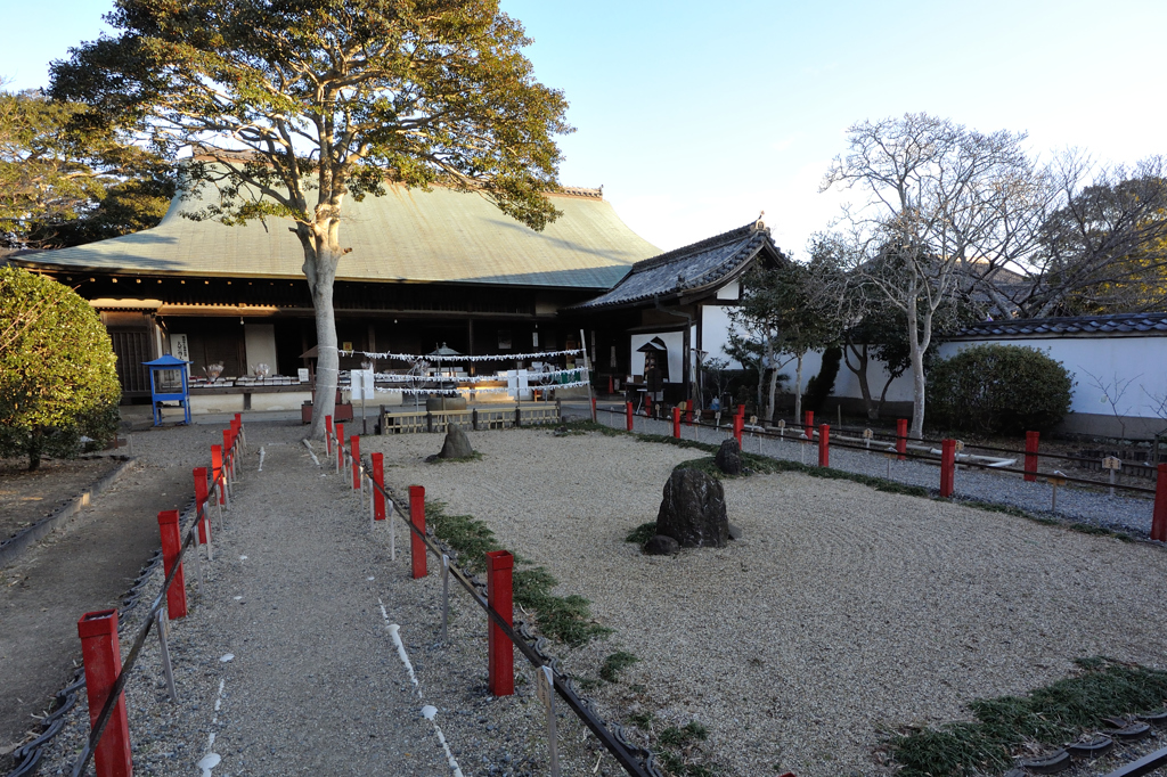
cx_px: 584
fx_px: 583
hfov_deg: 90.0
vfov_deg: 67.3
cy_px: 388
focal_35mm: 18
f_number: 5.6
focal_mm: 6.7
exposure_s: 1/125
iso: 180
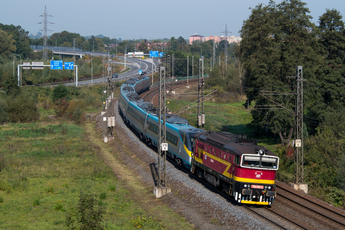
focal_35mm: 94
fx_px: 901
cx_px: 172
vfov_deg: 14.6
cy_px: 115
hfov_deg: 21.7
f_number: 8
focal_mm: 62.5
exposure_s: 1/500
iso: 200
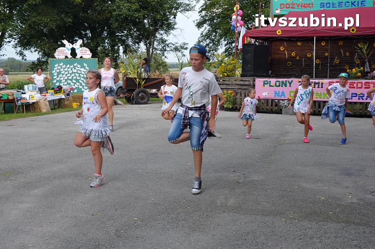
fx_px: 531
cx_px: 188
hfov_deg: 38.9
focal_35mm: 51
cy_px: 124
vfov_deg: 26.4
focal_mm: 34
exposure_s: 1/400
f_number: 10
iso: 640
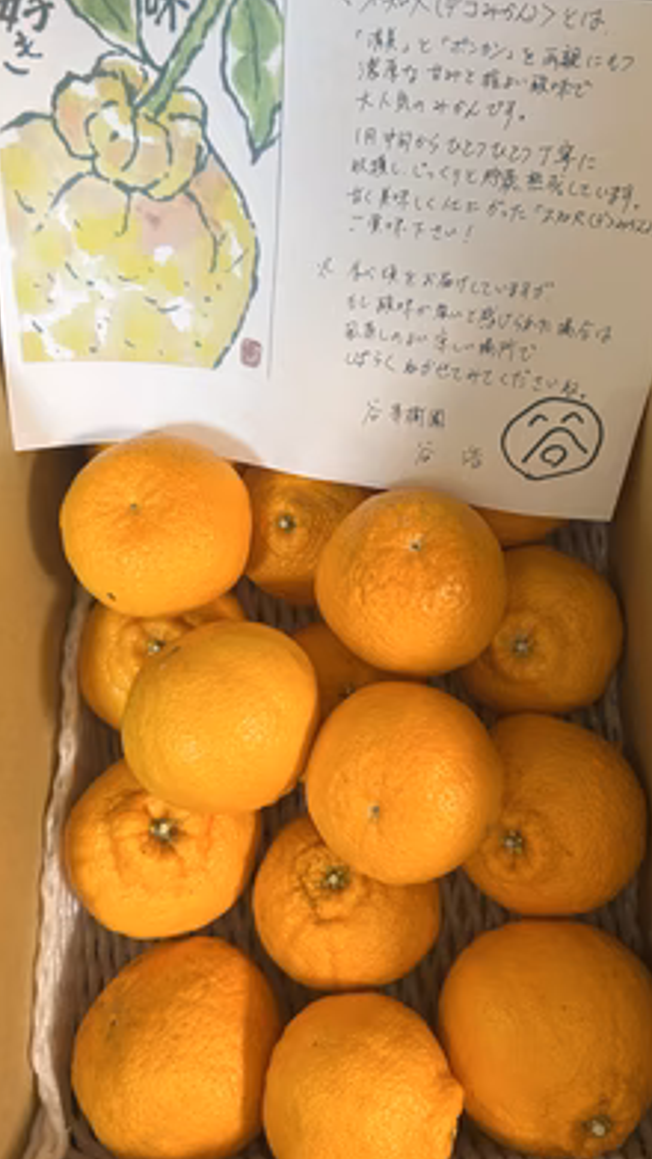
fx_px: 891
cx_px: 373
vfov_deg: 66.1
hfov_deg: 40.1
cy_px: 575
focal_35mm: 29
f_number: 1.5
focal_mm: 5.7
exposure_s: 1/50
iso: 200
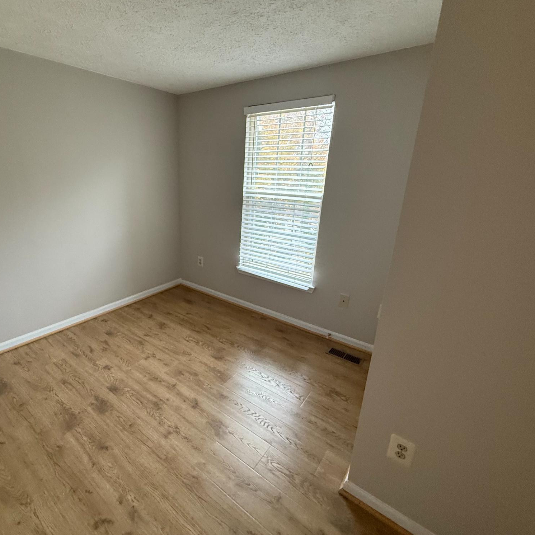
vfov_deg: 84.0
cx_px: 213
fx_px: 297
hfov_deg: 82.9
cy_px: 261
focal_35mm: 17
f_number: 2.2
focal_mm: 2.22
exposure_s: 1/60
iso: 320
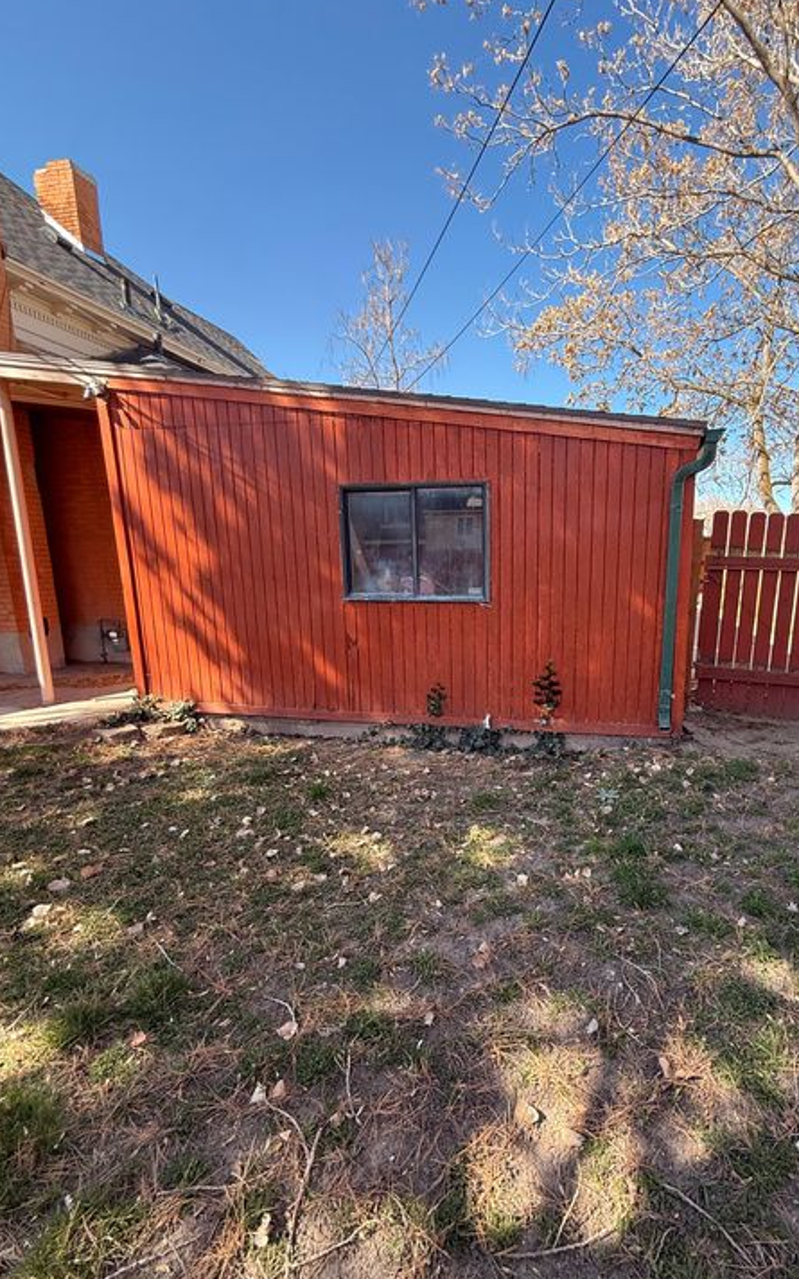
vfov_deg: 97.7
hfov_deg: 69.8
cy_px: 674
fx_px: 557
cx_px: 512
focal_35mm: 16
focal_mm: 2.22
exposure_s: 1/188
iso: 64
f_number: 2.2
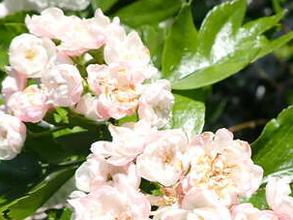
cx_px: 196
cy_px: 206
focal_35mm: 66
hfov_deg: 29.2
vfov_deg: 21.6
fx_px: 558
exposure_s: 1/200
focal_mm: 4.5
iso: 100
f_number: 8
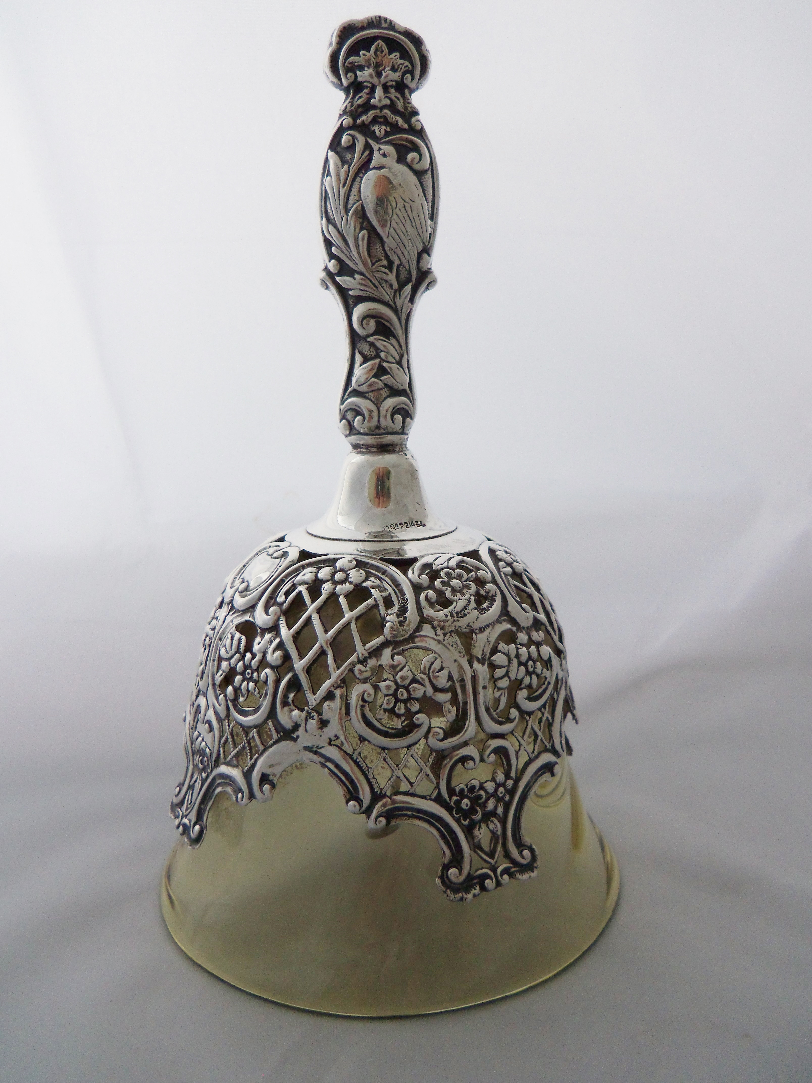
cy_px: 542
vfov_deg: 63.4
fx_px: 876
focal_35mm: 28
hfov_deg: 49.7
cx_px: 406
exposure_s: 1/30
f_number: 3.9
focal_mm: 5.1
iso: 100
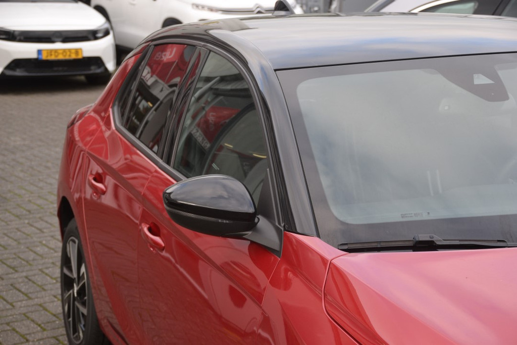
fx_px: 1293
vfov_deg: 15.2
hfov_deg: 22.6
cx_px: 258
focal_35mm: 90
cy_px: 172
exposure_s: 1/320
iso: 400
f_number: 5.3
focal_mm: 60
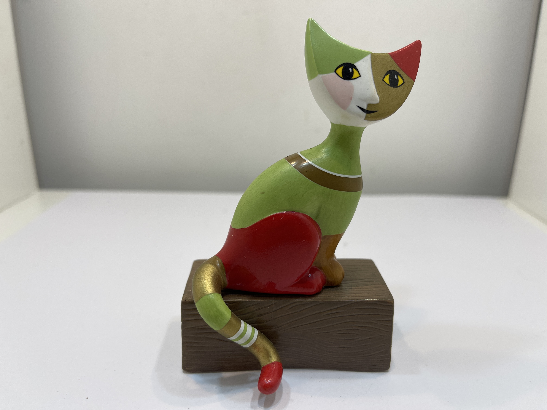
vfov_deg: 54.9
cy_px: 205
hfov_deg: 69.4
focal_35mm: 25
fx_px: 395
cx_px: 274
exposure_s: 1/283
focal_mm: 5.1
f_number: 1.6
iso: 32
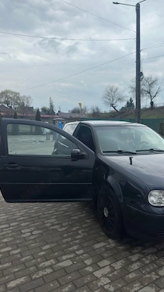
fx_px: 217
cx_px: 110
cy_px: 141
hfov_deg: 40.9
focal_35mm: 28
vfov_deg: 67.9
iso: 100
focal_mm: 6.86
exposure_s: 1/2137
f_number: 1.78
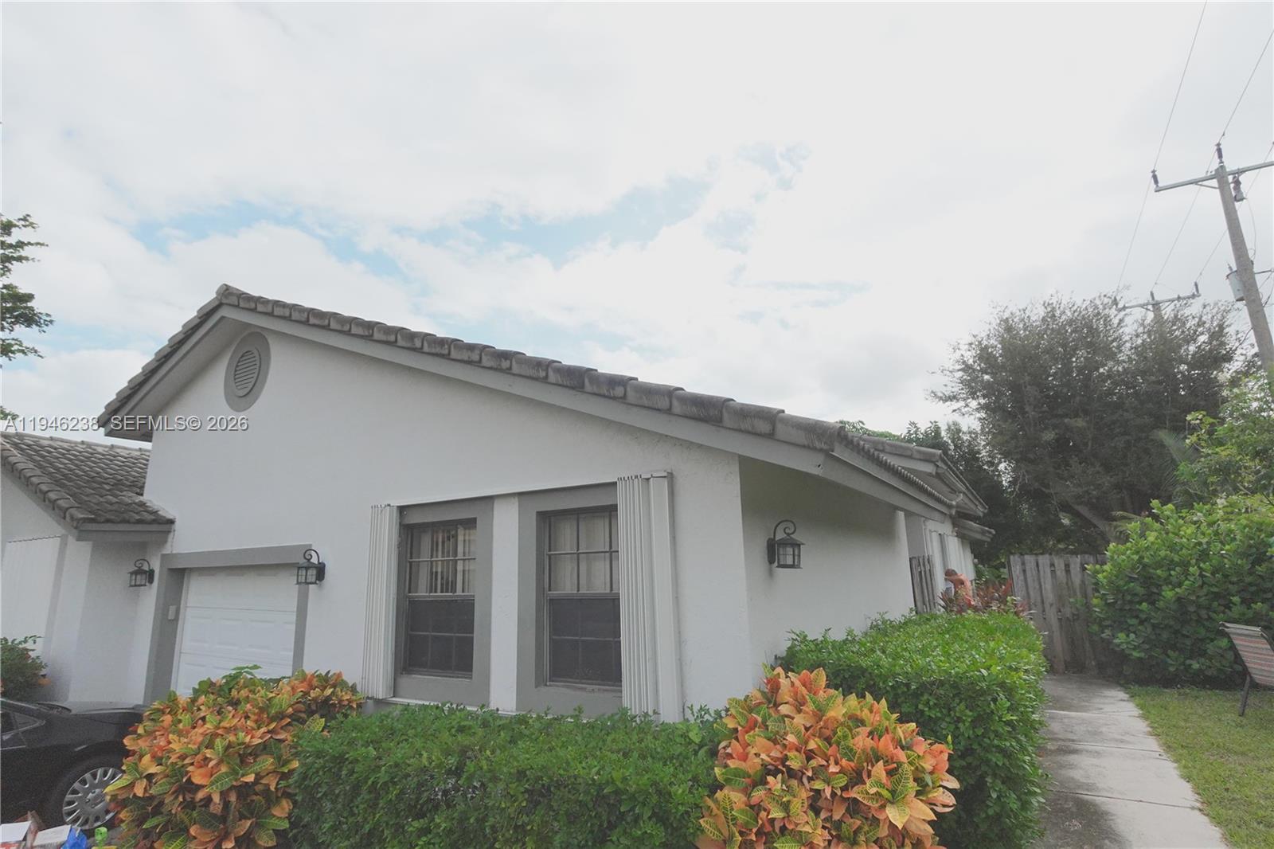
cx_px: 637
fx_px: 637
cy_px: 424
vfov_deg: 67.4
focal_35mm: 18
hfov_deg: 90.0
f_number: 4
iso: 800
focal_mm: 6.9
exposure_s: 1/800
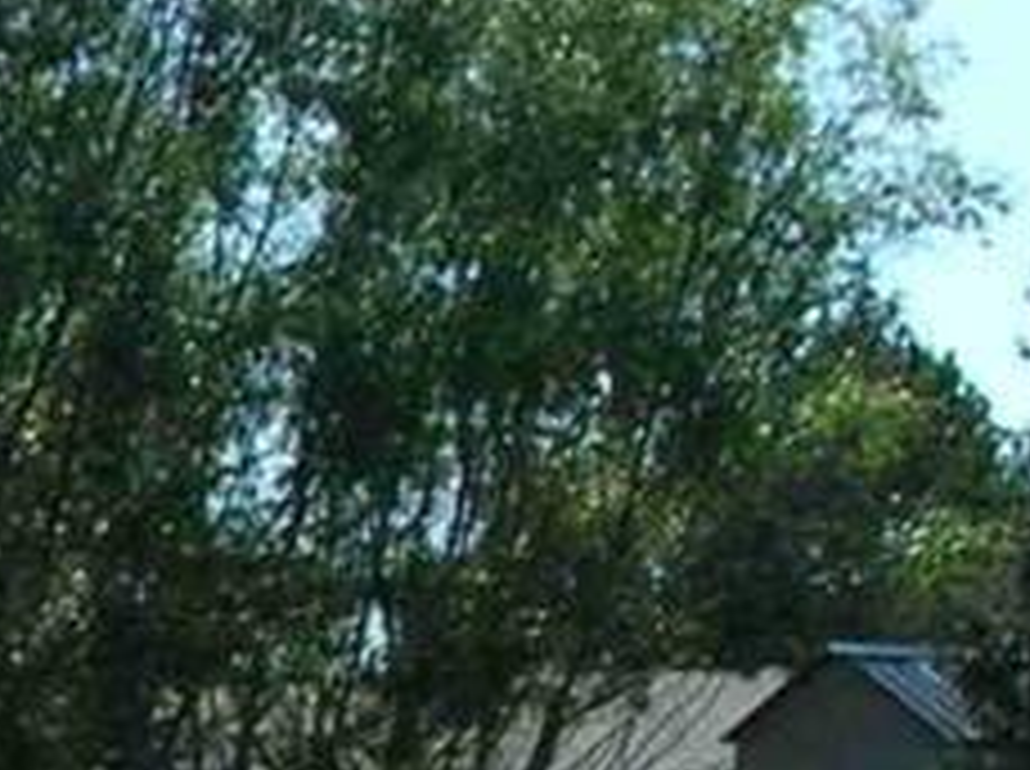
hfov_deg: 7.9
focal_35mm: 236
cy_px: 1430
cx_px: -1232
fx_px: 7011
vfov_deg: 6.1
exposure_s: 1/575
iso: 50
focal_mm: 6
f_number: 3.7
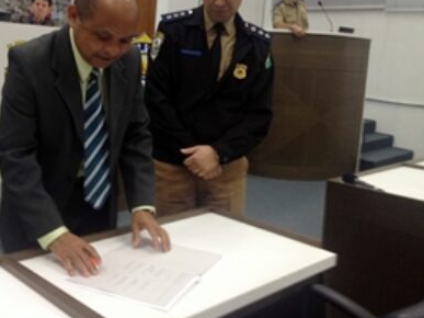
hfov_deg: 40.2
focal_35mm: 47
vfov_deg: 30.8
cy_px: 132
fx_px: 576
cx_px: 163
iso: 125
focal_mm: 4.28
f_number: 2.4
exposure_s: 1/20
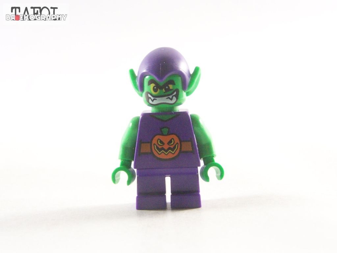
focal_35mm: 67
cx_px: 168
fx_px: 652
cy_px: 126
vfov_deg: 21.9
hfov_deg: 29.0
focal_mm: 11.1
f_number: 3.2
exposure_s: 1/60
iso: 400
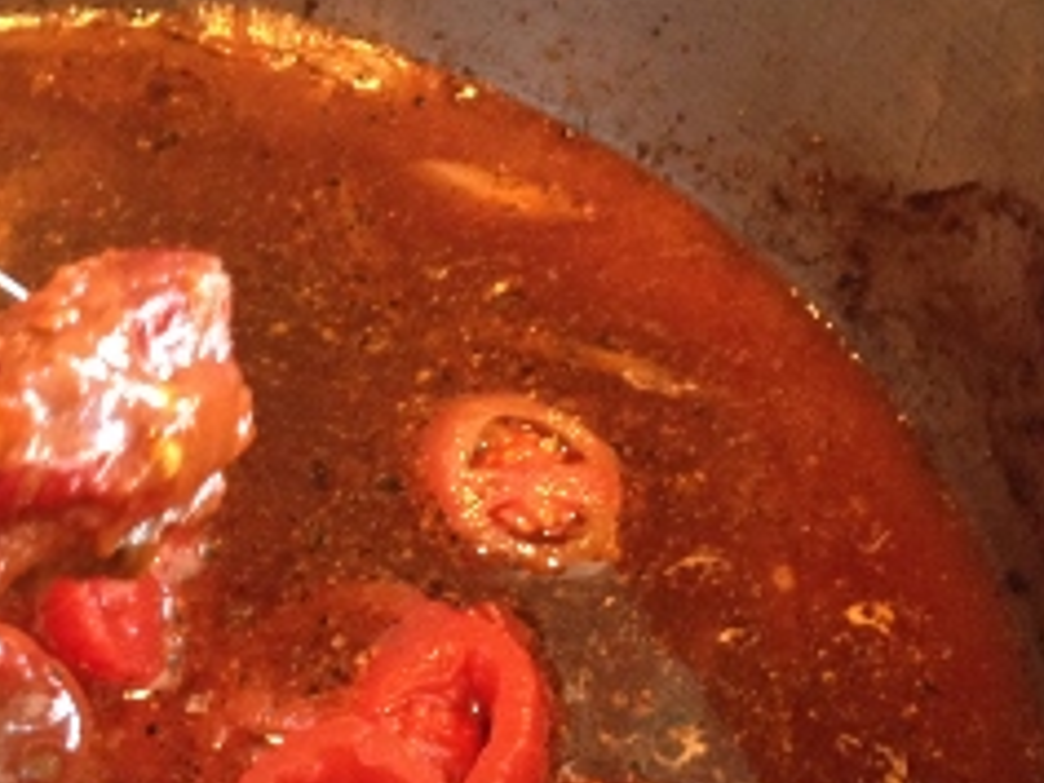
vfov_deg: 21.6
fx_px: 2021
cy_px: 646
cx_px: 186
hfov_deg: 28.3
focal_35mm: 67
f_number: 2.4
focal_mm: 4.12
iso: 320
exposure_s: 1/20
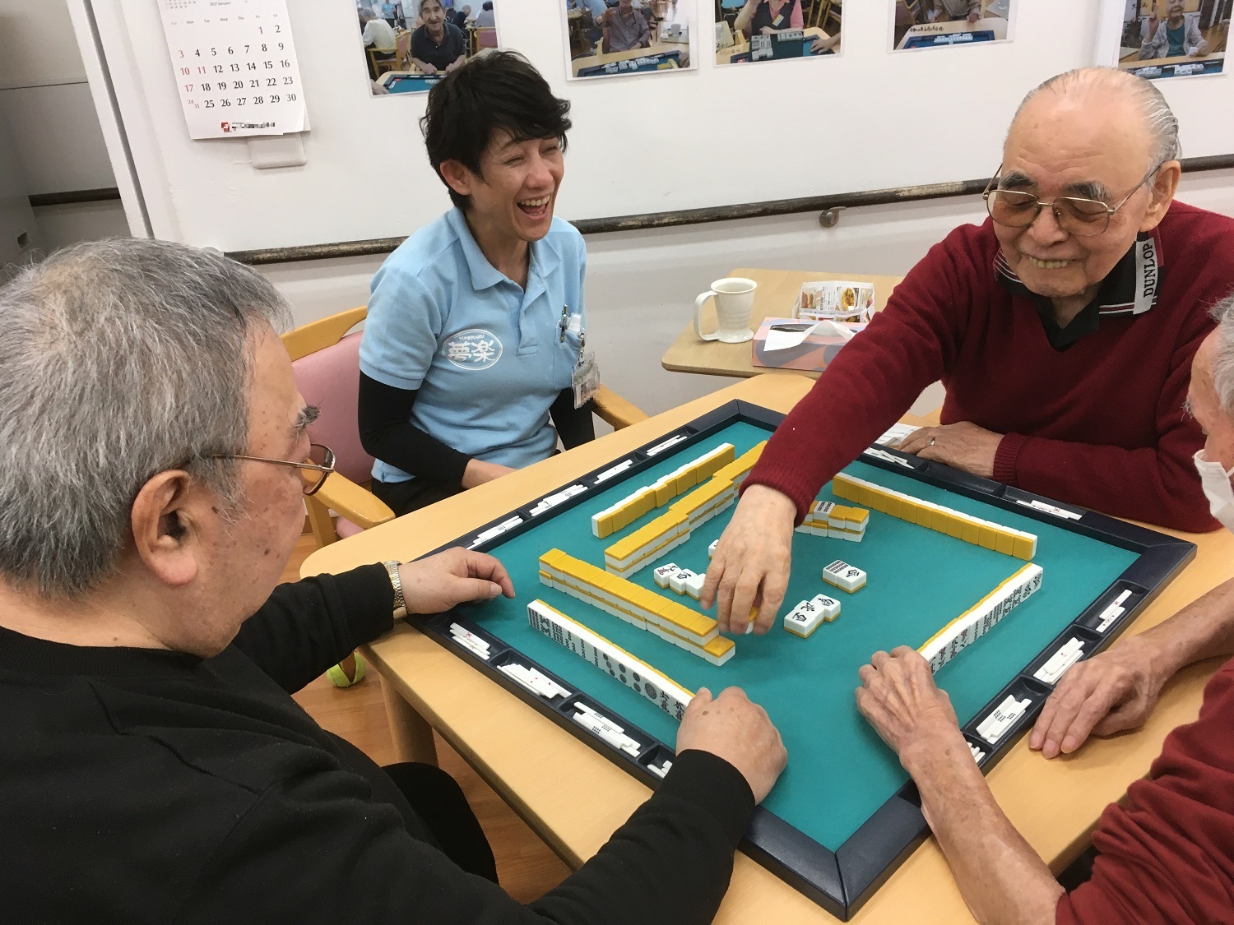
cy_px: 462
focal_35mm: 29
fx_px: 1034
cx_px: 617
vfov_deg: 48.2
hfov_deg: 61.7
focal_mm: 4.15
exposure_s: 1/30
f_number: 2.2
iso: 40
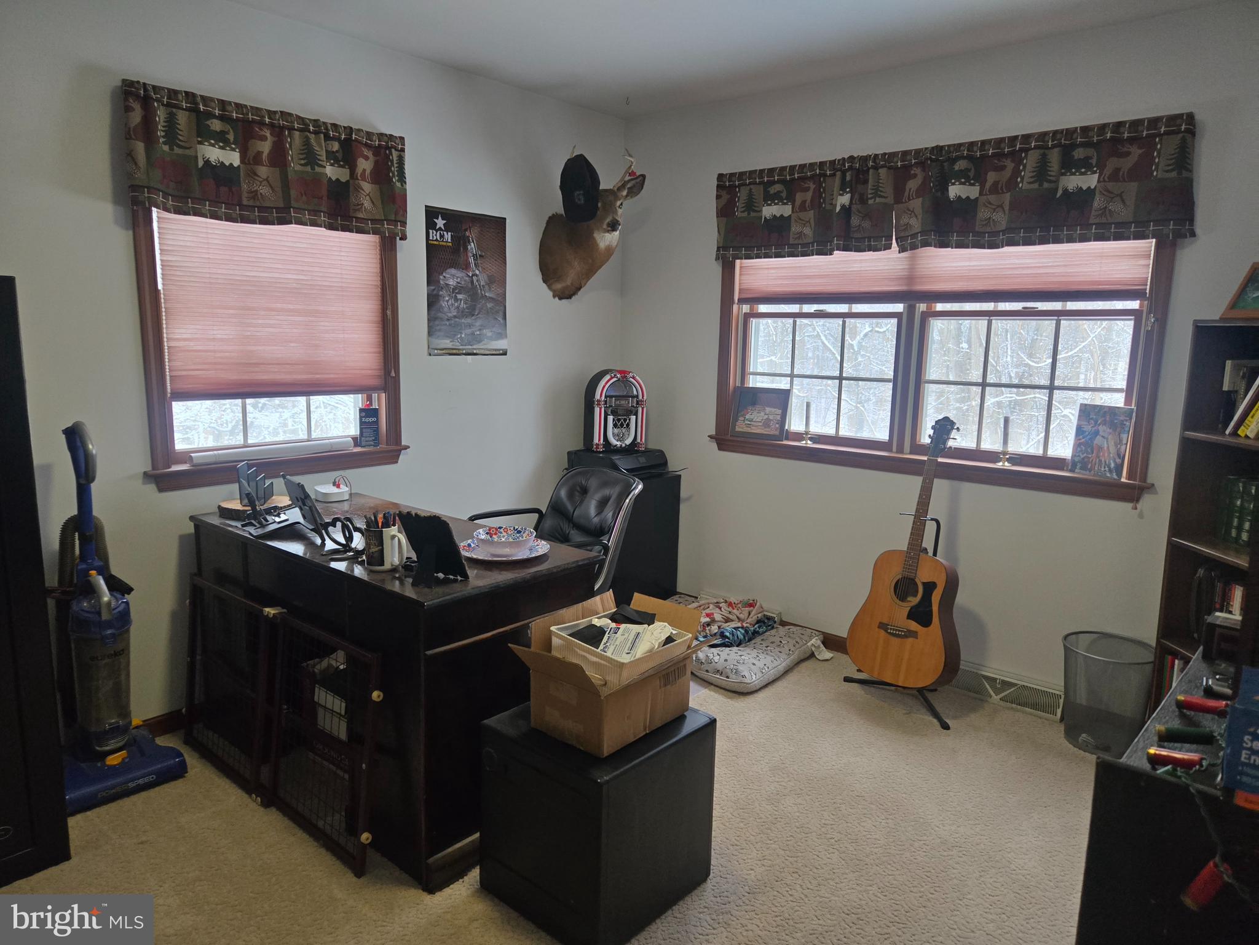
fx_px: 837
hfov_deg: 73.9
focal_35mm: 23
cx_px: 630
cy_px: 472
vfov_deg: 58.9
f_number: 1.8
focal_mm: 5.4
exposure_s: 1/359
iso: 400
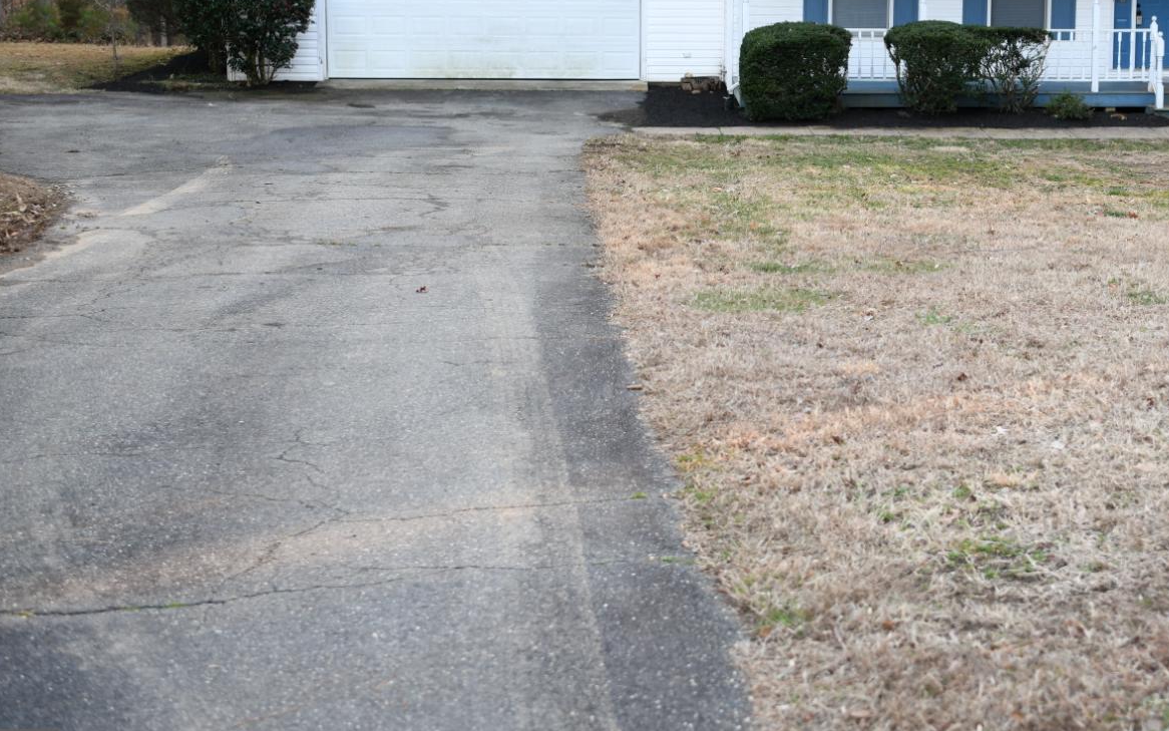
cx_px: 862
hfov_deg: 29.8
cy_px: 118
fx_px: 2167
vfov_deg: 18.9
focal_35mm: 68
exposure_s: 1/125
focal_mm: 38
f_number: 2.8
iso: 200
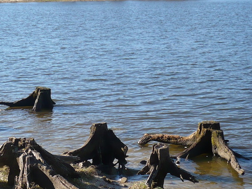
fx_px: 626
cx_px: 71
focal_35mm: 86
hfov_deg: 22.6
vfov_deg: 17.1
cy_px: 119
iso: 100
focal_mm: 6.6
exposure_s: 1/640
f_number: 3
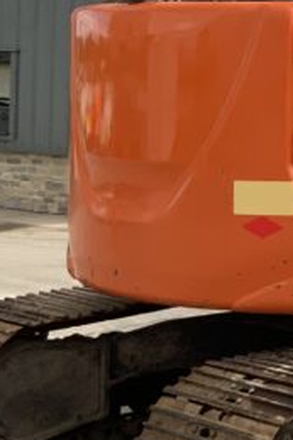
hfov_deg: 10.6
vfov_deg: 17.1
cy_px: 80
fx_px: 1455
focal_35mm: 119
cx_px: 562
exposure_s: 1/1377
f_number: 1.8
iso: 16
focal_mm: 3
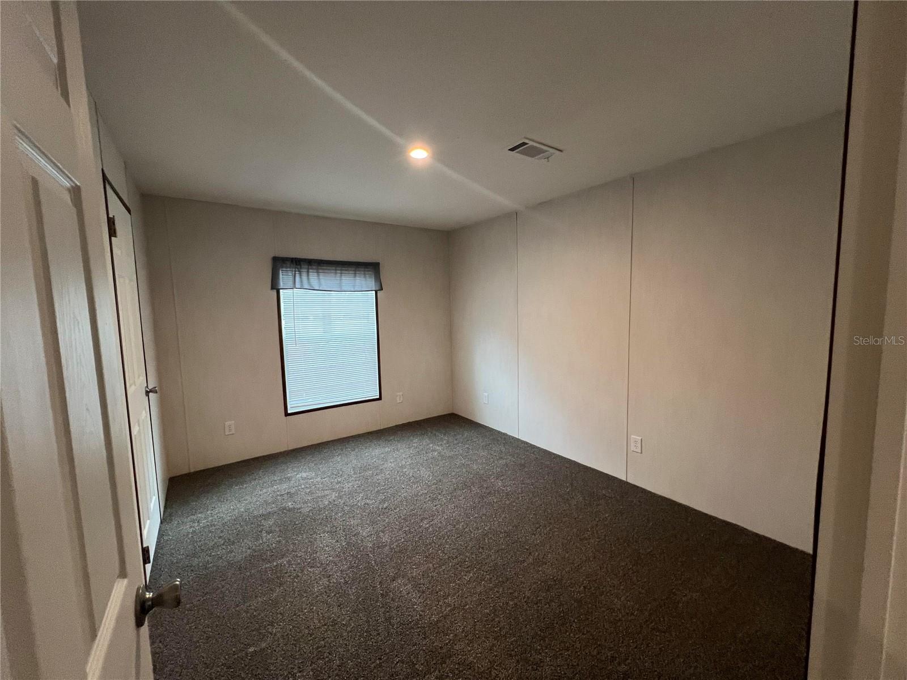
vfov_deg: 89.9
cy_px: 340
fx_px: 341
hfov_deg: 106.2
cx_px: 454
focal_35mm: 13
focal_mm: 1.57
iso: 250
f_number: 1.8
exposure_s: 1/60
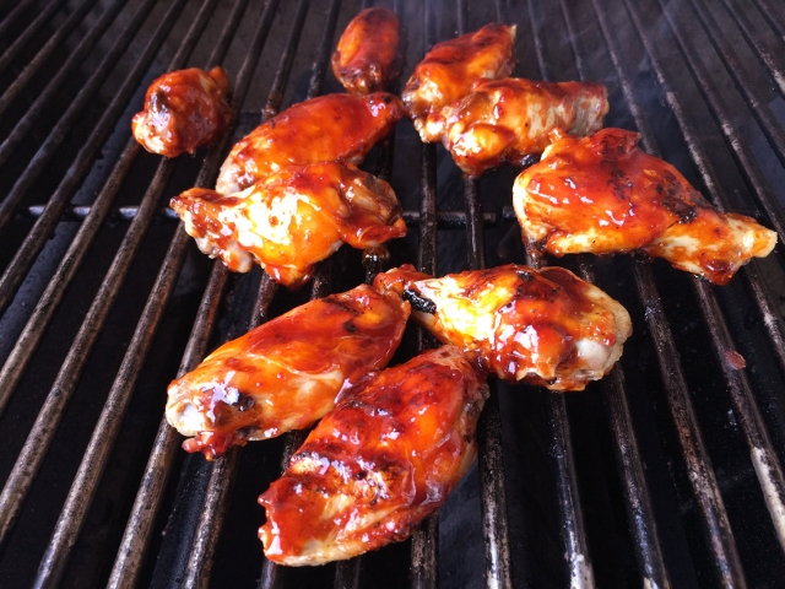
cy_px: 294
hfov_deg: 61.7
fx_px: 658
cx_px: 392
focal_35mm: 29
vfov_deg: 48.2
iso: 50
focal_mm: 4.15
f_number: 2.2
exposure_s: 1/30
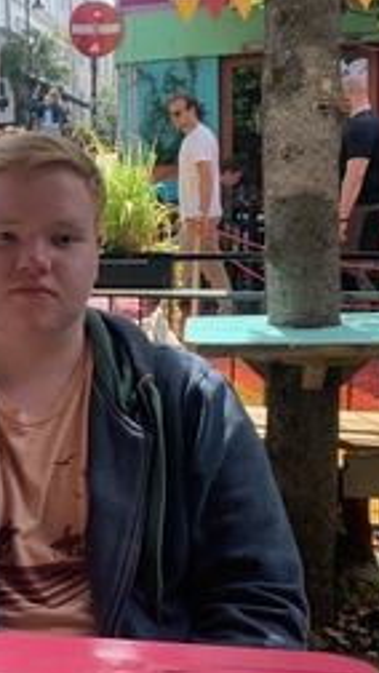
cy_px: 304
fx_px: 803
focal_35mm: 45
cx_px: 8
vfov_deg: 45.4
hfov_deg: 25.4
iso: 25
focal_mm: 4.25
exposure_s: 1/474
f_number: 1.8
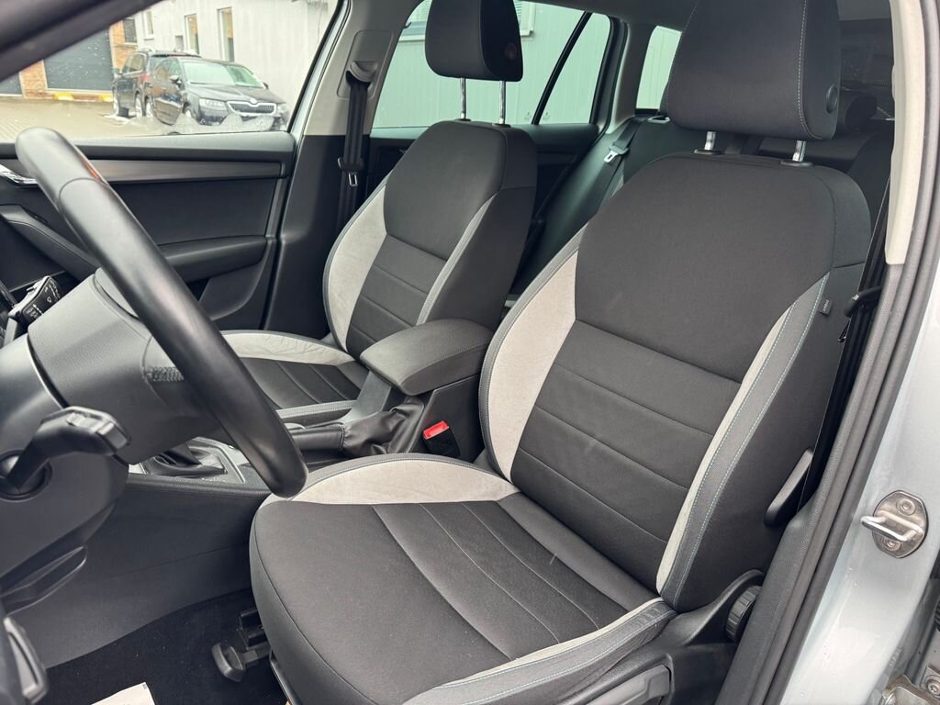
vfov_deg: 56.8
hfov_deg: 71.6
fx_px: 652
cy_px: 352
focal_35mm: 24
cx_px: 470
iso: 250
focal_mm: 6.76
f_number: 1.78
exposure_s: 1/60
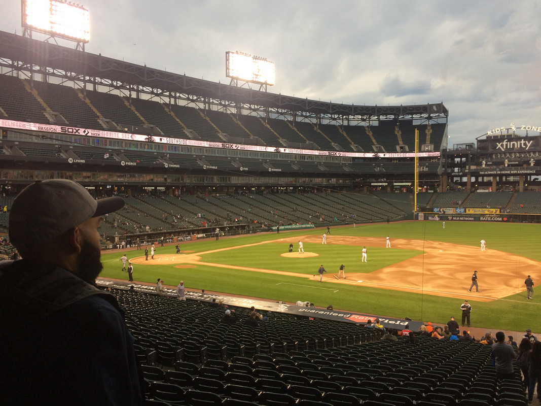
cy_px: 203
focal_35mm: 29
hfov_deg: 61.7
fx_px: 453
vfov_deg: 48.2
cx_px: 270
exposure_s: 1/120
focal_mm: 4.15
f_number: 2.2
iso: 50
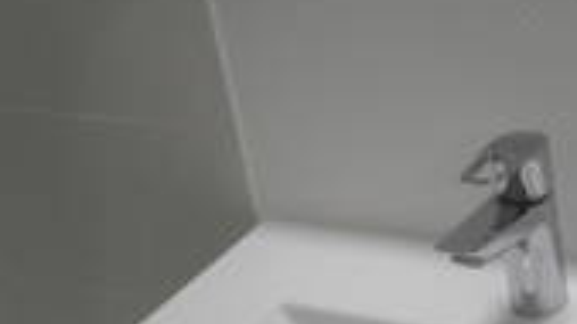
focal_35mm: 81
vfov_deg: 14.2
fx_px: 1239
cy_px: 437
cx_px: 447
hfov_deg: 25.8
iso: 150
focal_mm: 5.8
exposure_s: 1/15
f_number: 2.8
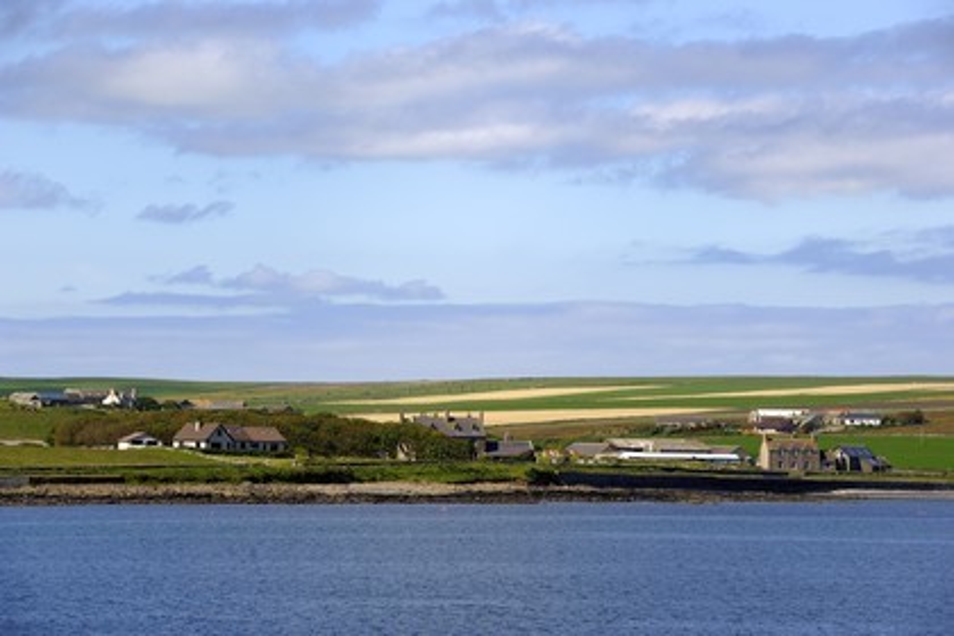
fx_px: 4770
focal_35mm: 180
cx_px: 477
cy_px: 318
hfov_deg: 11.4
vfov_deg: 7.6
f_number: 11
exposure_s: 1/250
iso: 200
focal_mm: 180
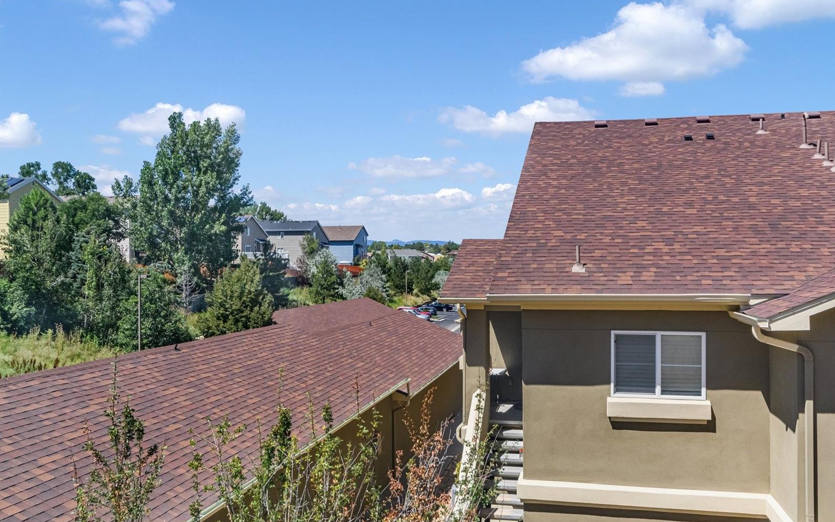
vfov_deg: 40.6
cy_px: 264
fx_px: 705
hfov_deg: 61.2
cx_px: 421
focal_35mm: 31
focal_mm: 20
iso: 2000
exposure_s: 1/8000
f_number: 8
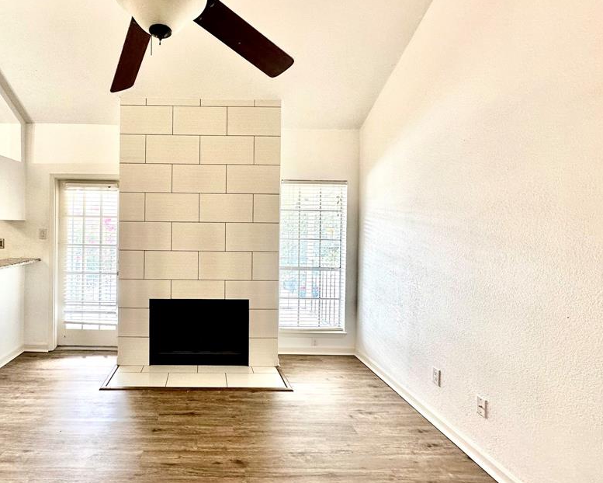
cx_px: 210
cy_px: 231
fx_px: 321
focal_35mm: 18
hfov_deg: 83.9
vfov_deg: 73.8
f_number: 2.2
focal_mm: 2.22
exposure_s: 1/120
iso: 125
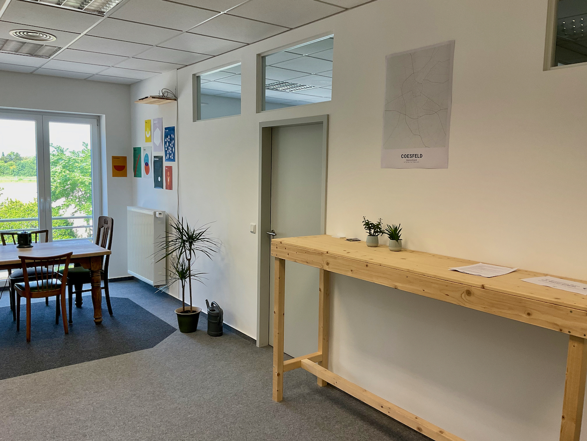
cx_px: 294
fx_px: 492
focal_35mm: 29
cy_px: 220
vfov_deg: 48.2
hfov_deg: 61.7
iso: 40
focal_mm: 3
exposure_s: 1/100
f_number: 1.8
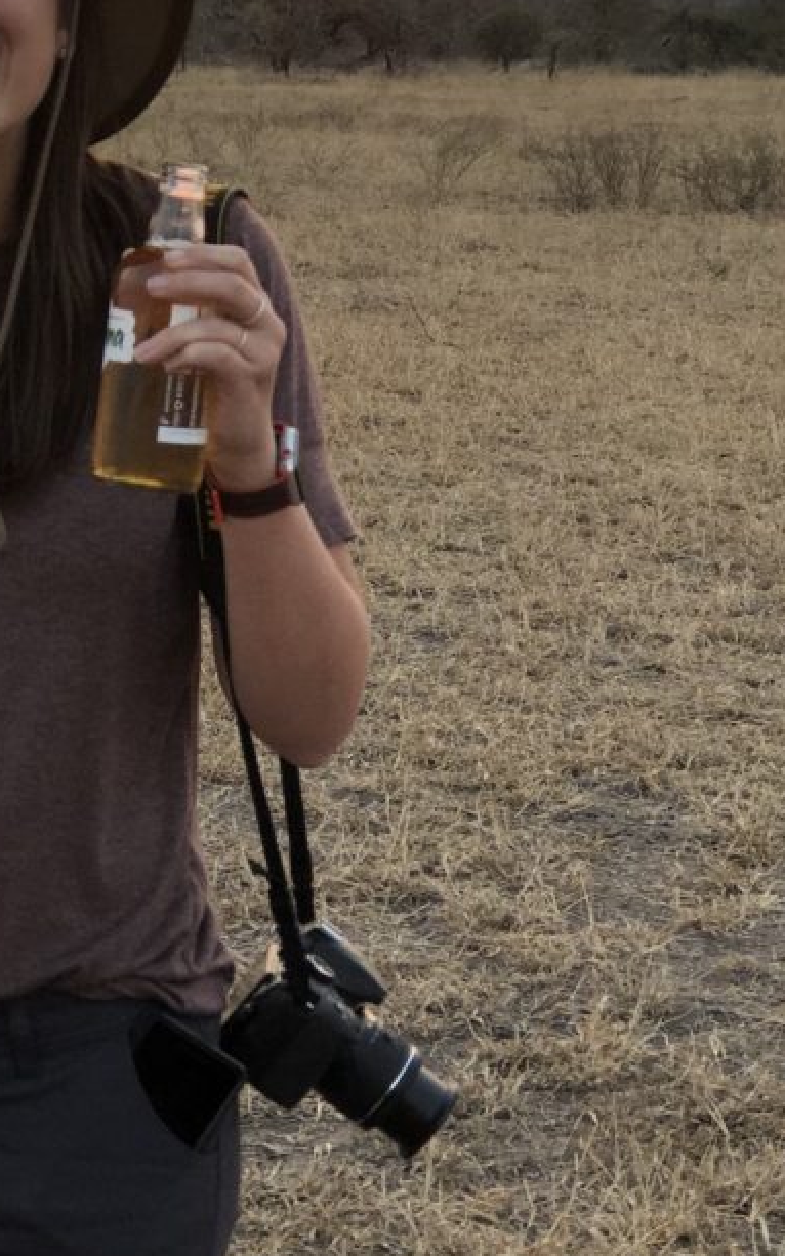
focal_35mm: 101
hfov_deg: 12.9
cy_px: 525
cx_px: 201
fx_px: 3458
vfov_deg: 20.6
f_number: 2.8
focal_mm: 6.6
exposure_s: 1/120
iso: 40
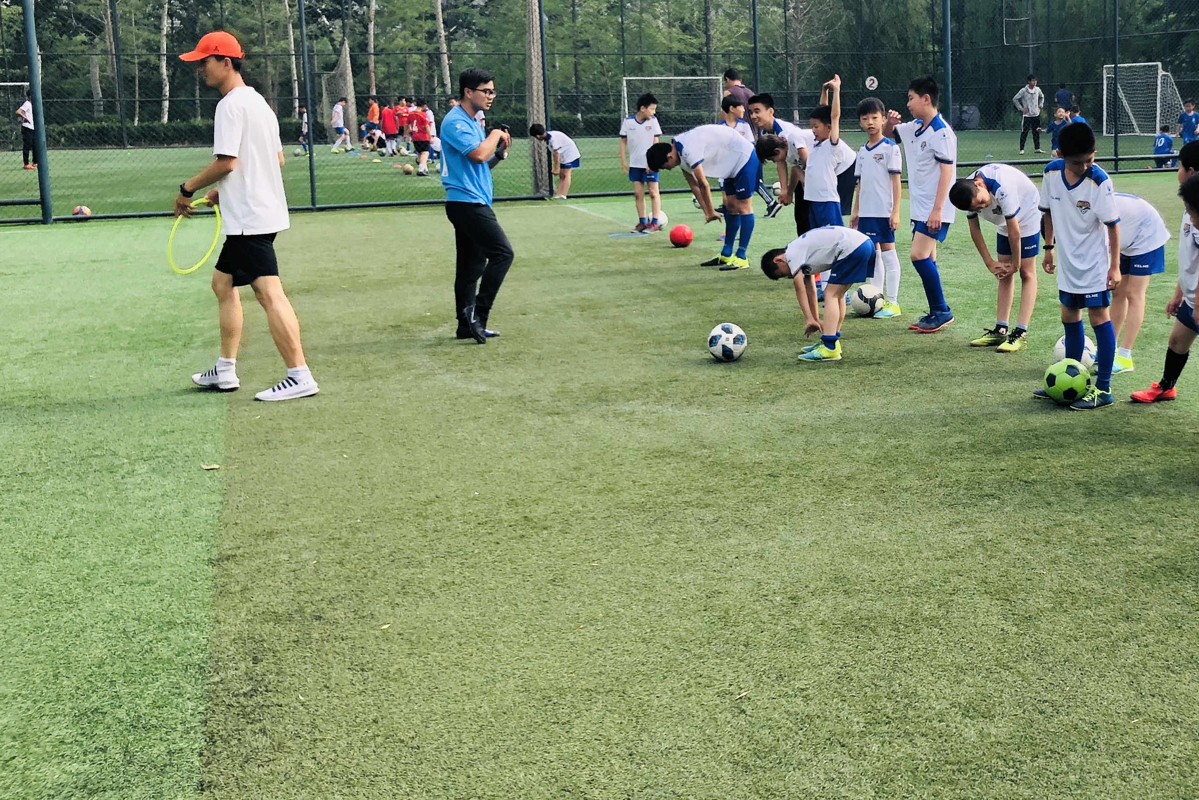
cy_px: 313
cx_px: 963
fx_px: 1565
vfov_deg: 28.6
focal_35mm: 47
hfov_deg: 40.2
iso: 20
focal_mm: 3.99
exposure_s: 1/750
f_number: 1.8
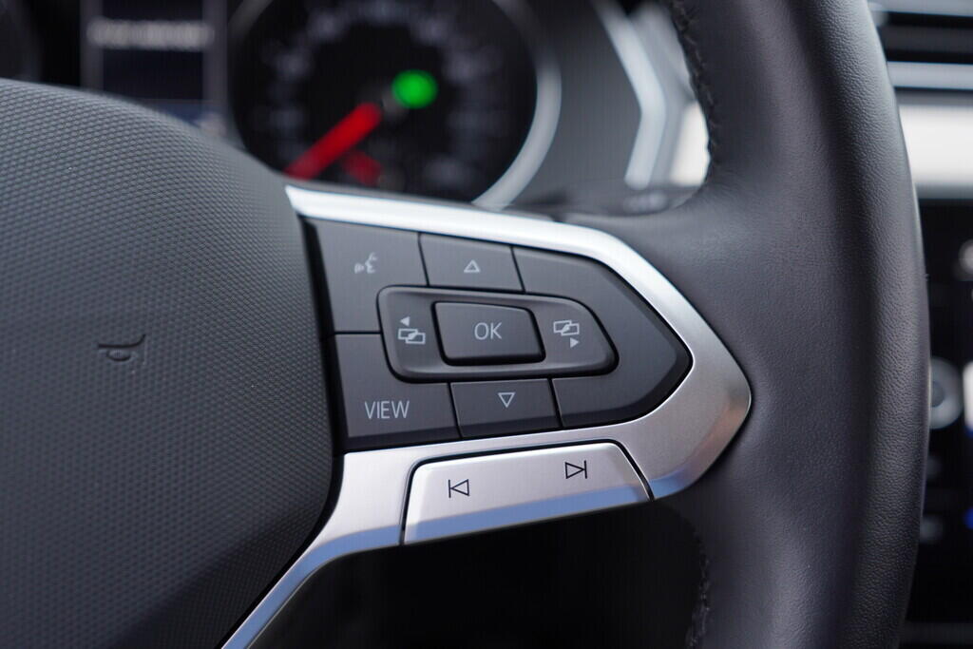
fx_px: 973
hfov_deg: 53.1
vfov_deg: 36.9
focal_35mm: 36
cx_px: 486
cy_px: 324
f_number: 3.2
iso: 125
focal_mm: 24
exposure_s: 1/50
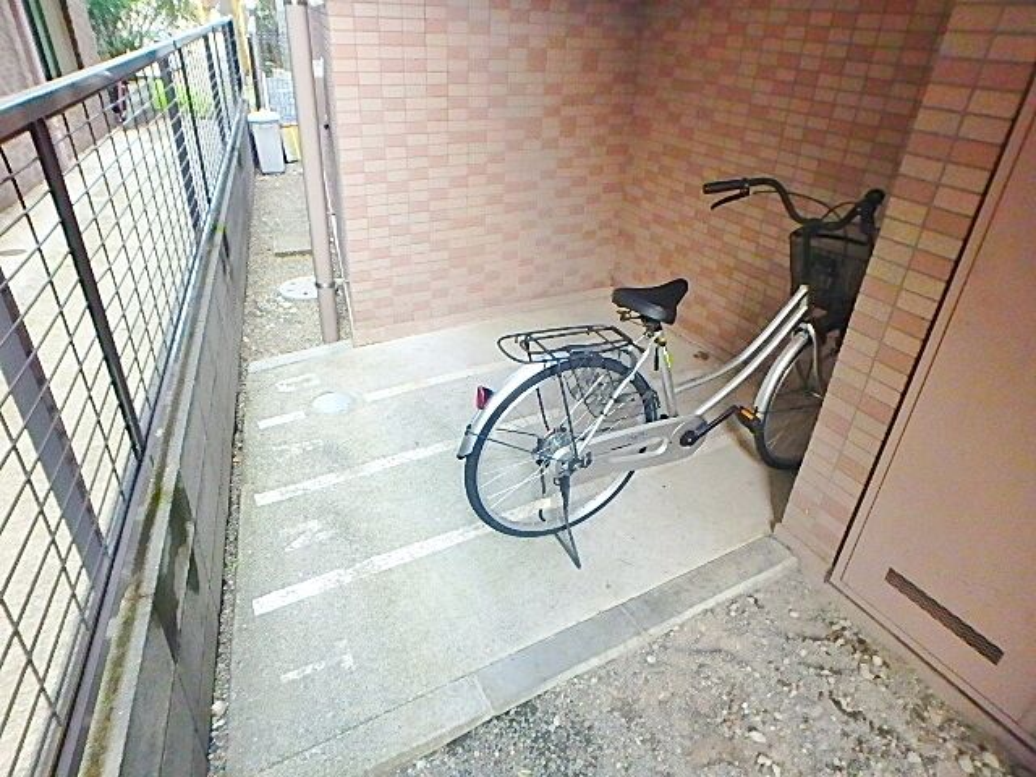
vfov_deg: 63.4
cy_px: 388
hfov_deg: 79.0
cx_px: 518
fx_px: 628
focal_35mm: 21
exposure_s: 1/30
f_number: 3.5
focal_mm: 3.7
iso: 640
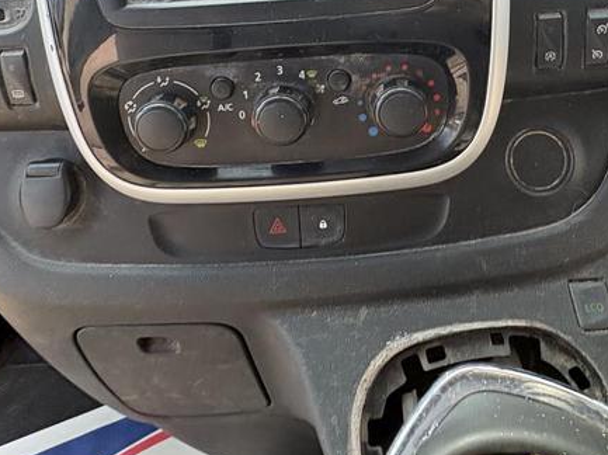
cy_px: 24
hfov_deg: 61.1
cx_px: 366
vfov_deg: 43.0
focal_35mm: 29
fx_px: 509
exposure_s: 1/99
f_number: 2.2
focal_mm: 2.22
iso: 125
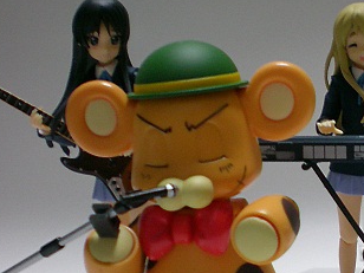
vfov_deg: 18.4
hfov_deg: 23.4
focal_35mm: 80
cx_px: 365
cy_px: 141
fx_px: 841
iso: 200
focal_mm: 6.3
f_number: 3.1
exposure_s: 1/8.8
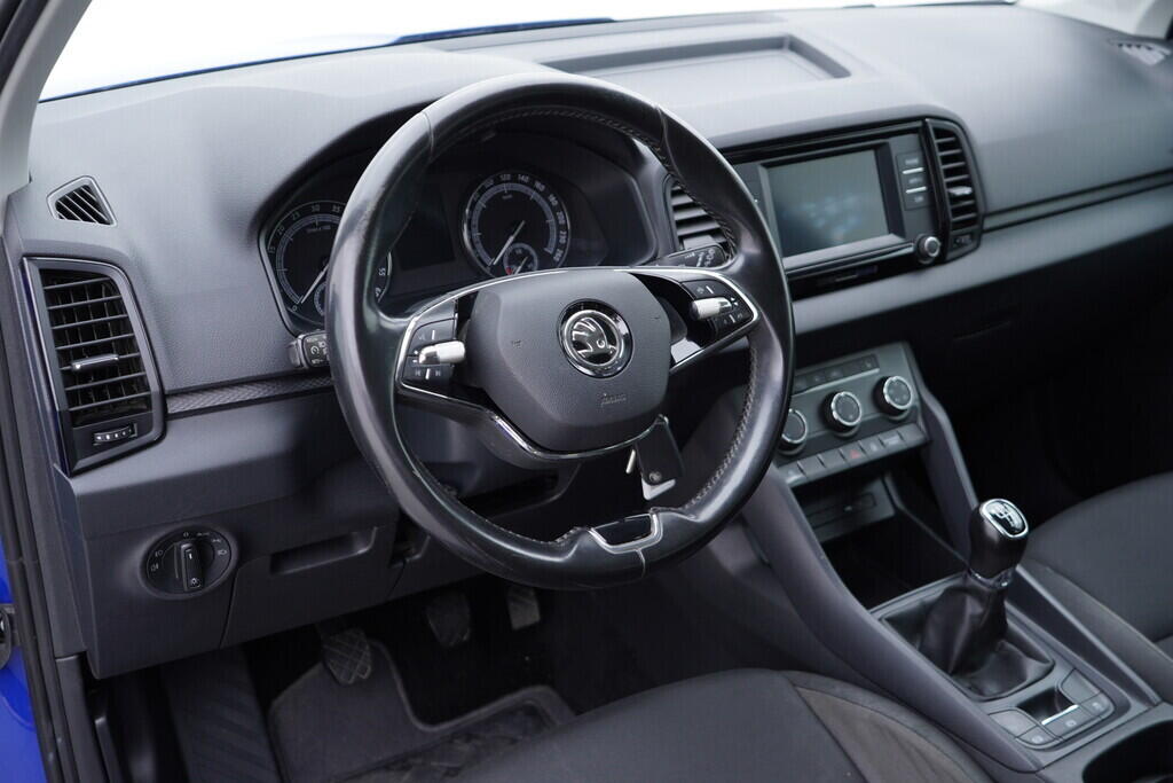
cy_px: 392
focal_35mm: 36
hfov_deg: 53.1
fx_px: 1173
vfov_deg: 36.9
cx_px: 586
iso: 200
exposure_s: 1/40
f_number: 2.8
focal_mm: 24
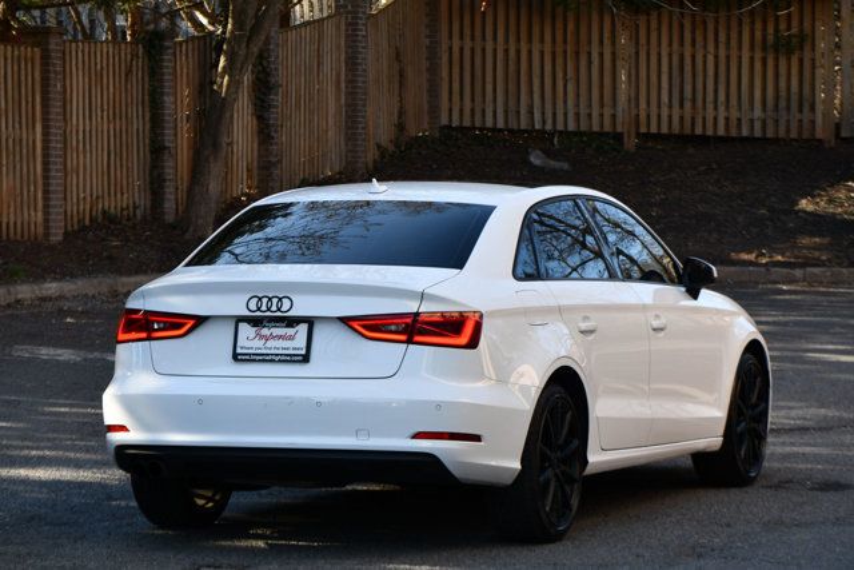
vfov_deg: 9.9
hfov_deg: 14.9
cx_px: 427
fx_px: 3274
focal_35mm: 138
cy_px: 285
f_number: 8
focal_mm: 92
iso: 200
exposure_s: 1/250
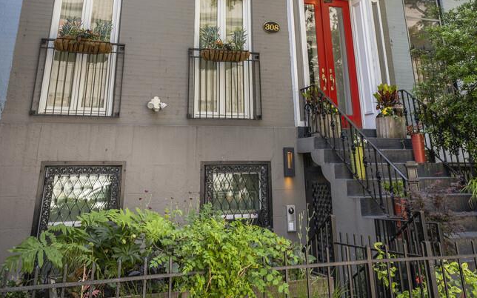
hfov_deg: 51.6
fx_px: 494
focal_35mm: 38
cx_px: 245
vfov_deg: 29.0
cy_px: -61
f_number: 8
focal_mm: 24
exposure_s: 1/40
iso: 100
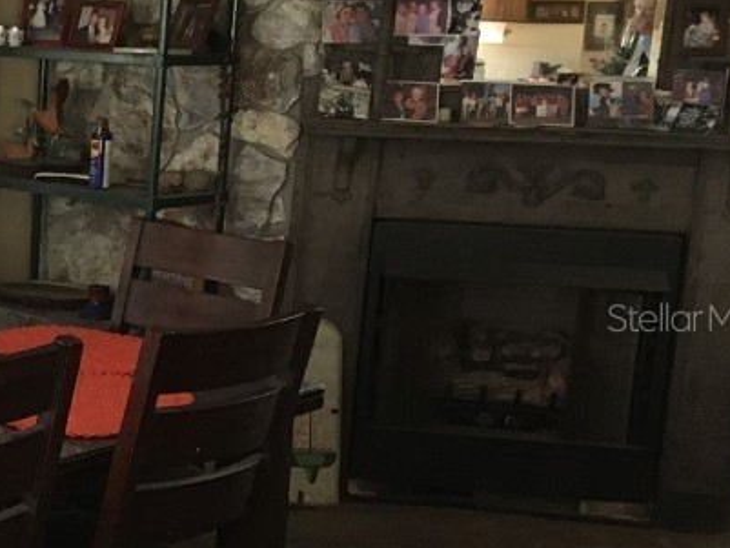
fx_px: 1561
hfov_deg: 23.9
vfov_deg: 19.9
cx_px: -153
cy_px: 317
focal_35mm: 74
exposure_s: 1/20
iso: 200
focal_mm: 4.15
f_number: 2.2
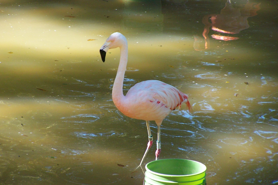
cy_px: 88
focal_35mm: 301
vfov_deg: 4.6
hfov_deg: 6.8
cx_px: 139
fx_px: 2325
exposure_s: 1/500
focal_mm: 47.7
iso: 200
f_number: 3.3
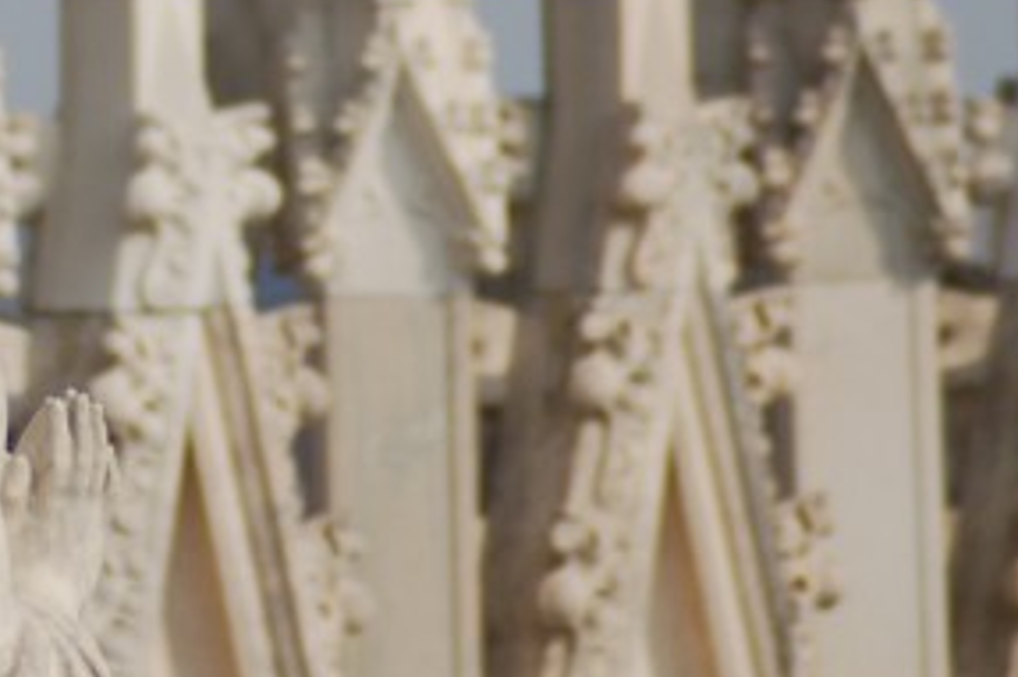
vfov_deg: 1.4
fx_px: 28000
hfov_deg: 2.1
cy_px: -83
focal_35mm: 991
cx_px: -121
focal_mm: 185
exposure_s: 1/1600
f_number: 4.8
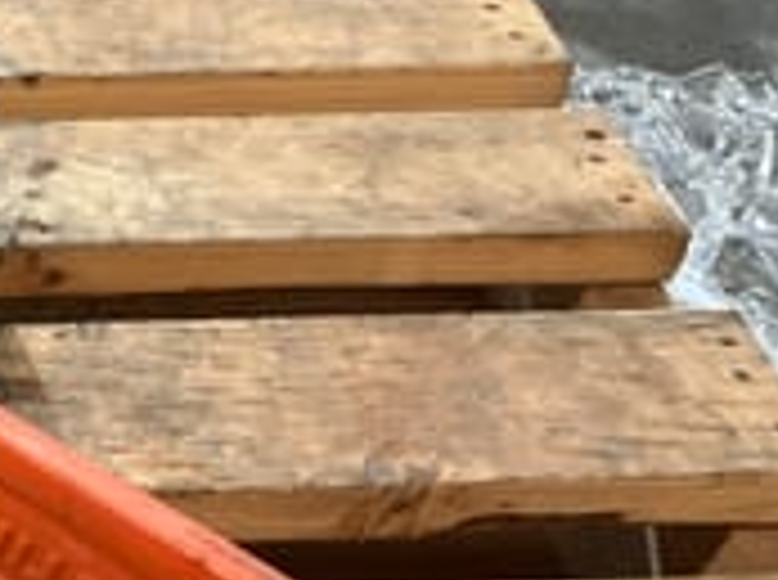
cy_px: 272
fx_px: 1884
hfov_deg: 21.6
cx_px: -166
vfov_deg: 17.5
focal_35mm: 84
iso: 250
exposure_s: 1/33
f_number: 1.8
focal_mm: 3
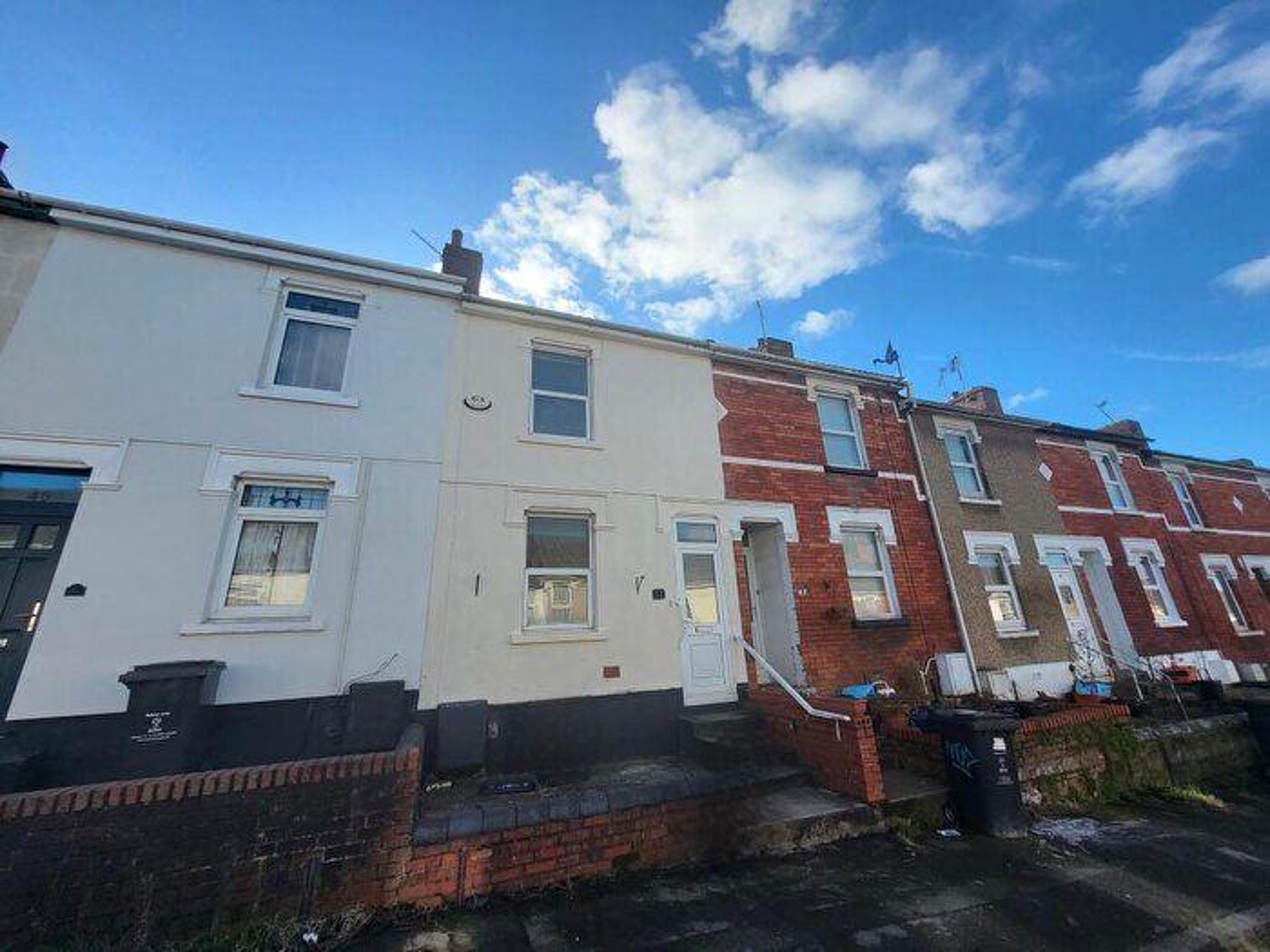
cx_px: 635
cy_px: 476
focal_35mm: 13
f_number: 2.2
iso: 32
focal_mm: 1.74
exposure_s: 1/588
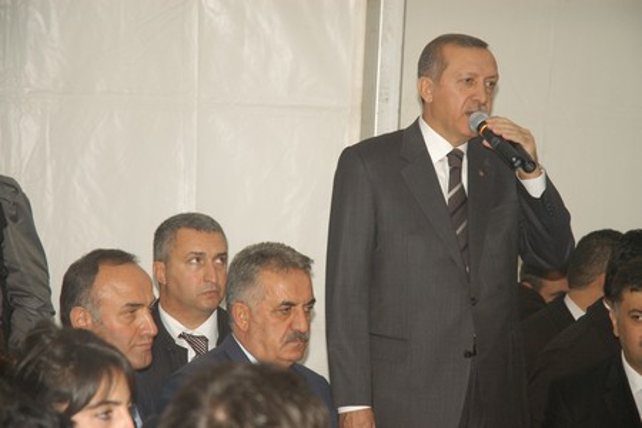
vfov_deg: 13.0
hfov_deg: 19.5
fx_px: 1872
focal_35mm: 105
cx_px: 321
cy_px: 214
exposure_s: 1/125
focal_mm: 70
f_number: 4.5
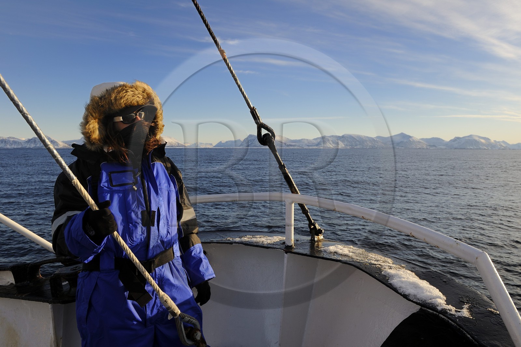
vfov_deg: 53.1
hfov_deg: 73.8
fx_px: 347
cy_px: 174
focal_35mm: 24
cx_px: 260
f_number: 10
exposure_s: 1/250
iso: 200
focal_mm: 24
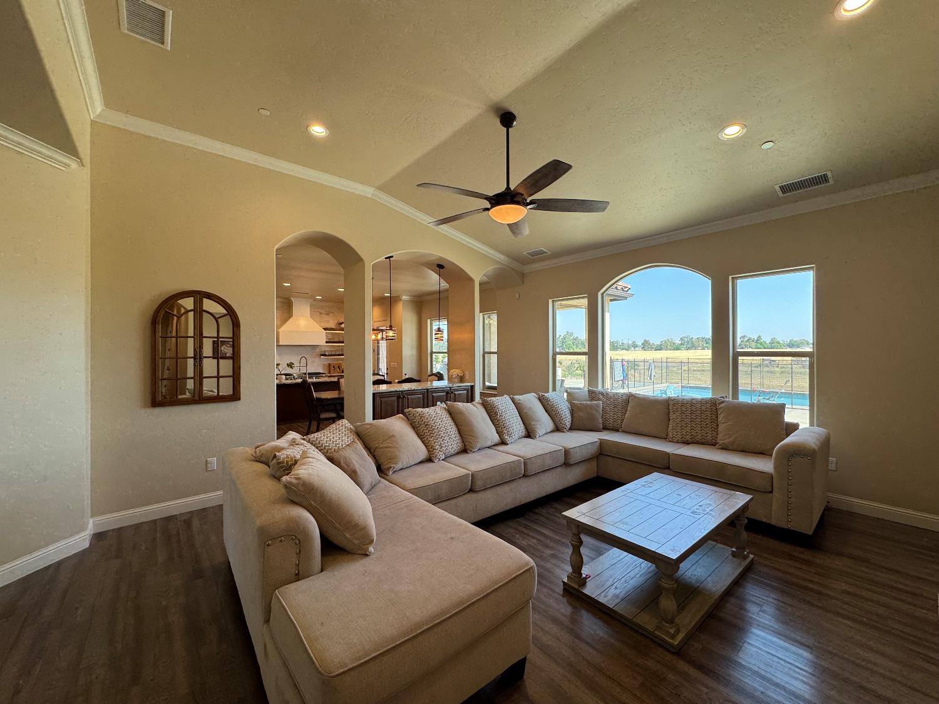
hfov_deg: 102.1
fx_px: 380
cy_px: 352
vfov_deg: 85.7
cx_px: 470
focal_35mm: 14
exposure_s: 1/120
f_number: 2.2
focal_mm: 2.22
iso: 50
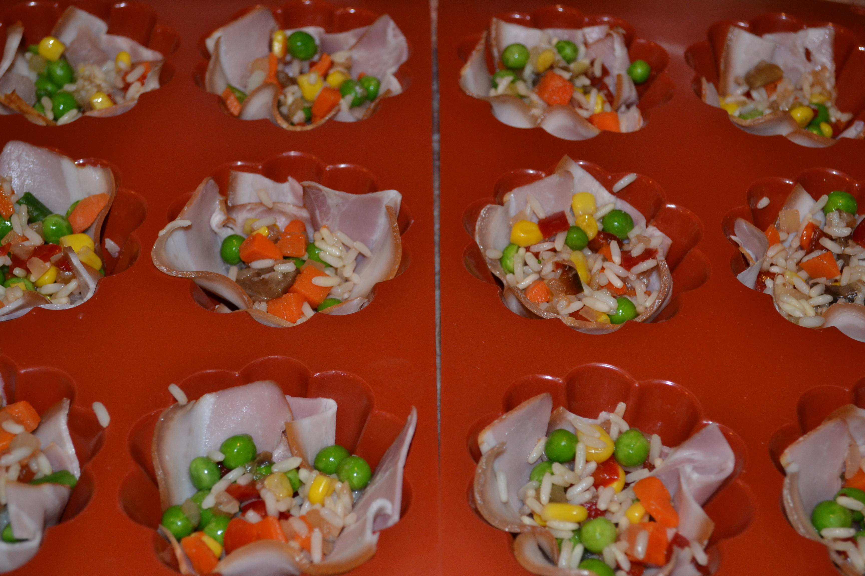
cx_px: 432
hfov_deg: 33.4
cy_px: 288
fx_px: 1442
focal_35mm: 60
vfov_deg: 22.6
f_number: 5.3
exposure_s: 1/60
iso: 1000
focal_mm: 40
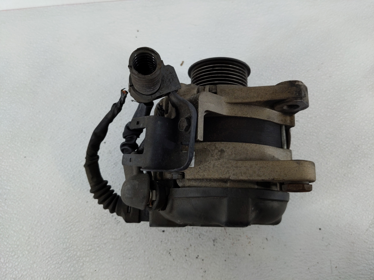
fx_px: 270
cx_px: 187
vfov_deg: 54.9
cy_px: 140
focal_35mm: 25
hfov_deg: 69.4
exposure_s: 1/87
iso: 59
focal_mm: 4.38
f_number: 1.73
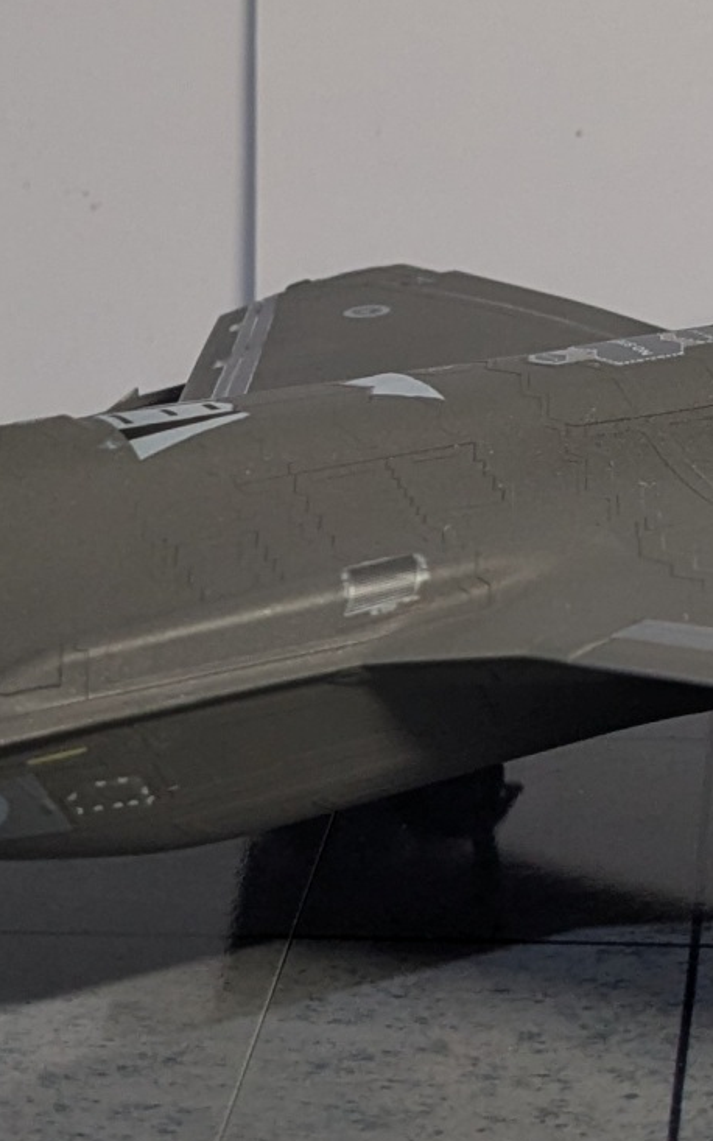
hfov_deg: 16.3
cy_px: 515
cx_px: 271
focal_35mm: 80
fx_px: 2488
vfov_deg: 25.8
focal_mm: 4.38
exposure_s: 1/50
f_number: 1.73
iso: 58
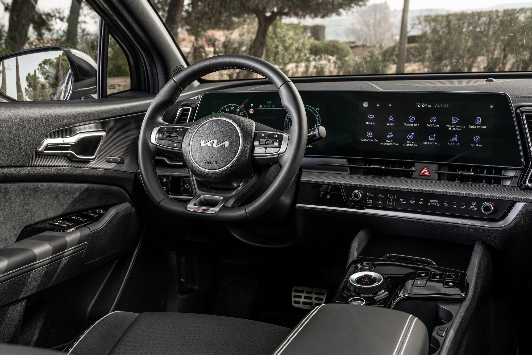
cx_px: 266
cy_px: 178
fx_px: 650
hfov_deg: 44.5
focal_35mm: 44
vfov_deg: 30.5
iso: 400
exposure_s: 1/80
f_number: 8
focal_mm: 44
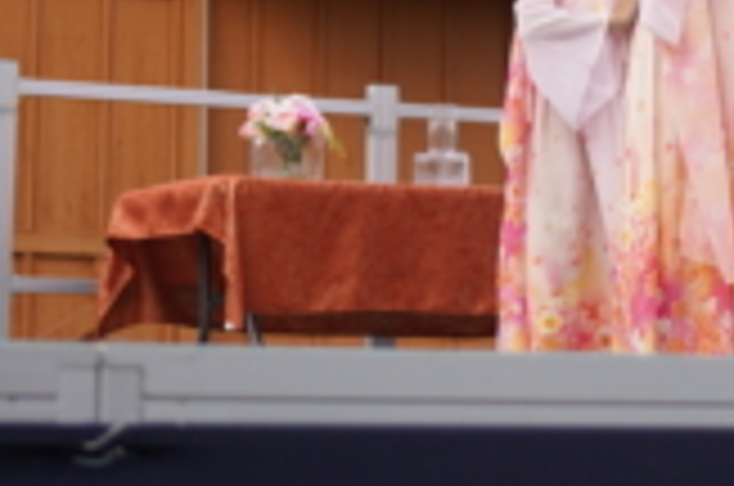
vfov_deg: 7.8
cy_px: -317
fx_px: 3459
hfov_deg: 12.0
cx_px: 709
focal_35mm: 170
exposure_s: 1/2000
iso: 125
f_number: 2
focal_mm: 45
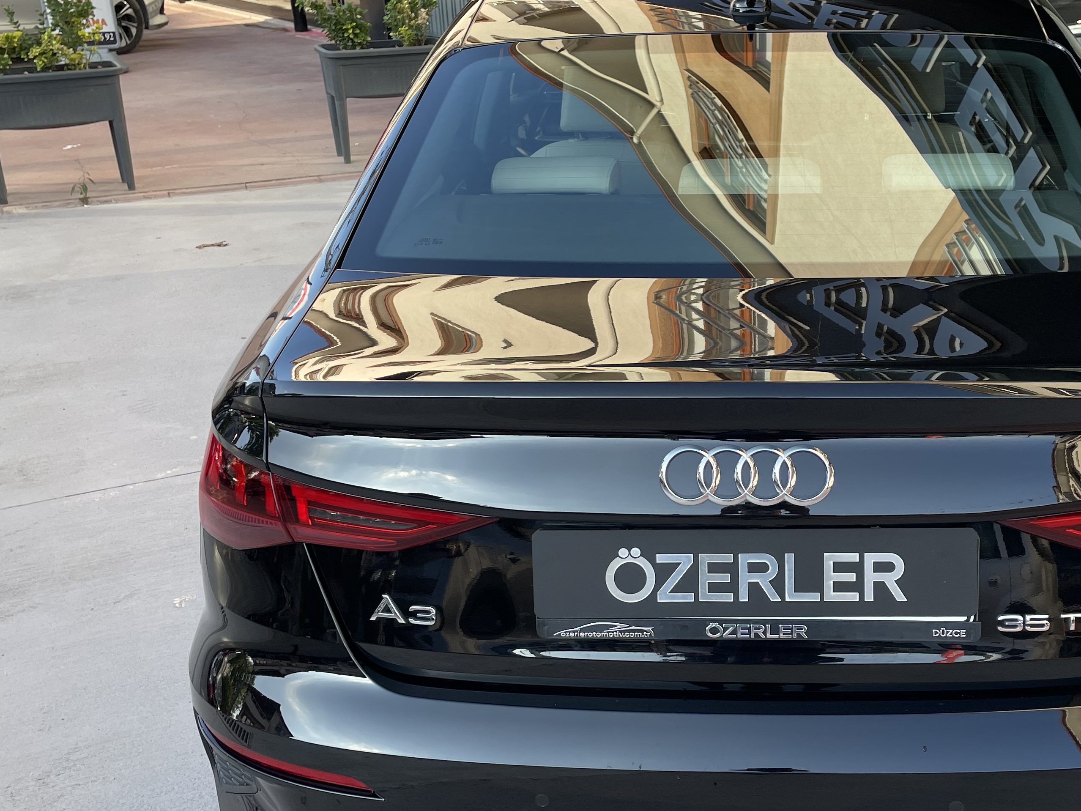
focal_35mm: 41
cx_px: 695
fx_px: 1280
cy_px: 446
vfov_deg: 35.1
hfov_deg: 45.3
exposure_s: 1/450
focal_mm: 4.2
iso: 32
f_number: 1.6
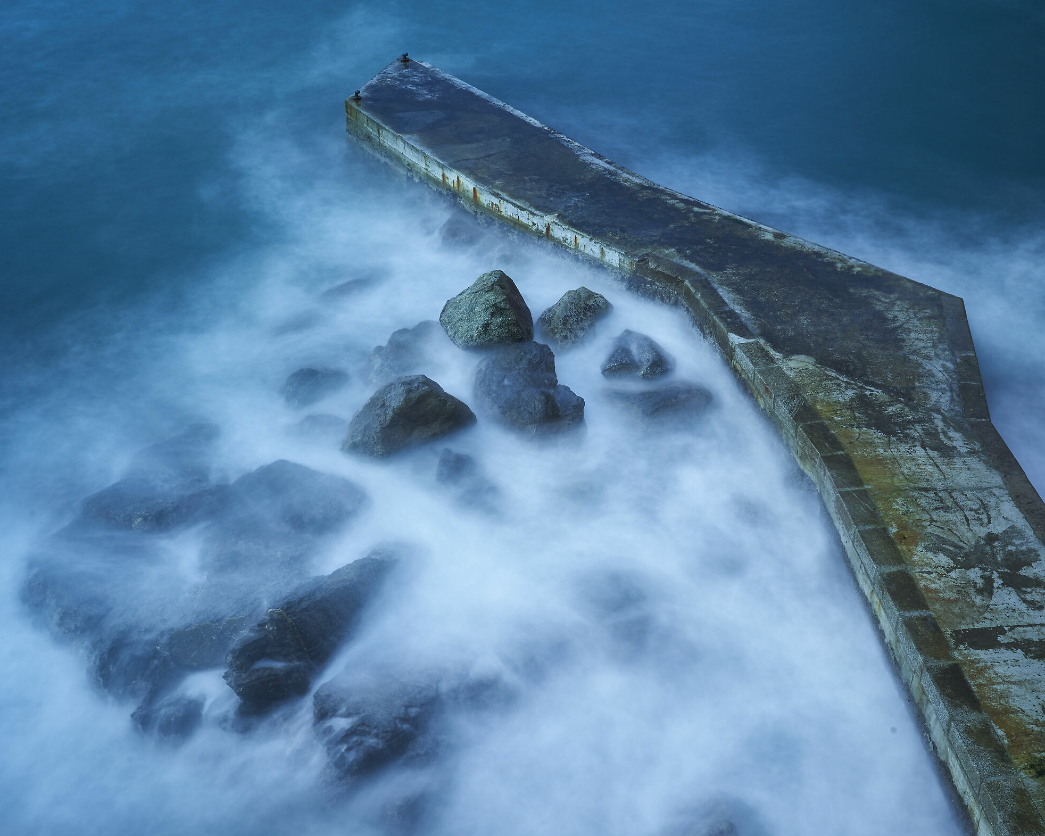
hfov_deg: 46.8
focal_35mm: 39
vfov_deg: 38.2
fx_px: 1206
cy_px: 422
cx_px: 577
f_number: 16
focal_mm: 34
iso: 100
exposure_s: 29
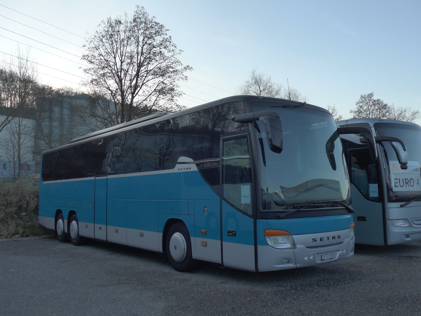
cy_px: 158
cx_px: 210
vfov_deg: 41.8
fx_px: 414
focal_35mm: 34
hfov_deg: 54.0
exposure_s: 1/640
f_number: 2.5
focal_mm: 7
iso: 160
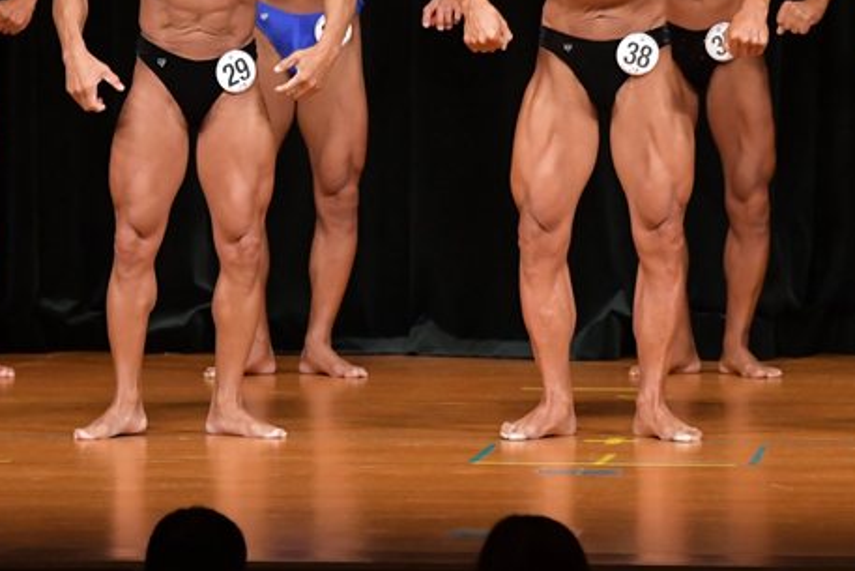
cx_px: 231
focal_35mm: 432
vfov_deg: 3.2
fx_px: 10263
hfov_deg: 4.8
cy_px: 107
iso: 5000
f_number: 5.6
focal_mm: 170
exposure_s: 1/400
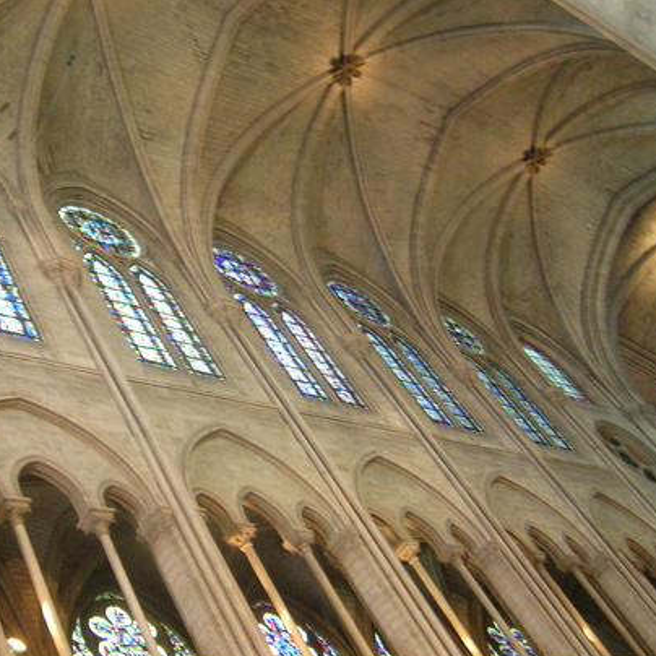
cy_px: 362
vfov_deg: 34.6
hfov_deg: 34.1
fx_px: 1051
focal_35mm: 49
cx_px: 187
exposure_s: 1/3.6
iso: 186
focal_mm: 5.4
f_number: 2.8
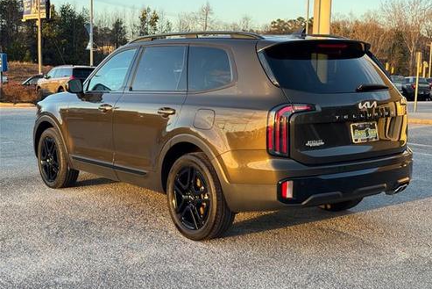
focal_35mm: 51
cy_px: 128
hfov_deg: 38.9
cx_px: 220
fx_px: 612
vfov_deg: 26.5
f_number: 1.78
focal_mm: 6.76
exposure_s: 1/236
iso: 64
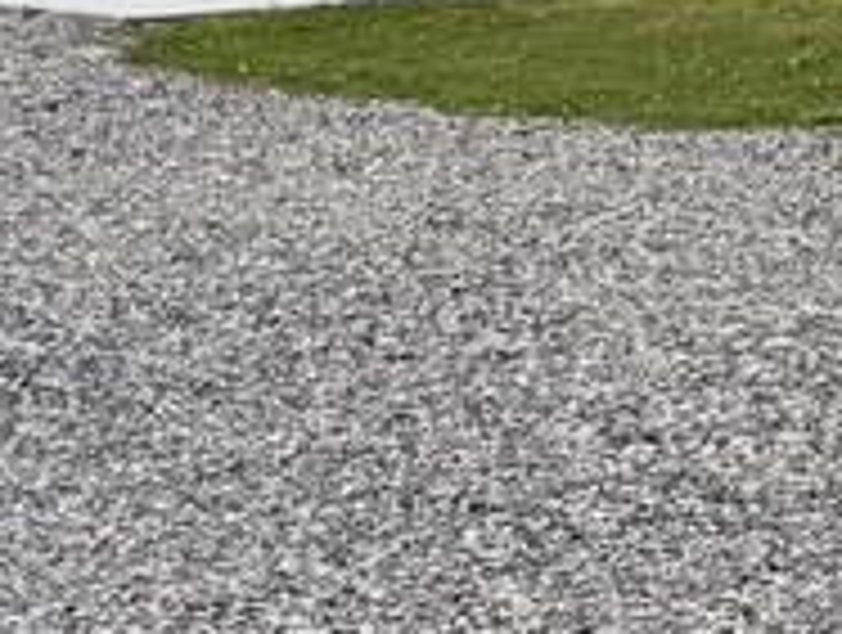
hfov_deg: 13.7
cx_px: 1425
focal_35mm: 131
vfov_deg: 10.5
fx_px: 3193
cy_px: -625
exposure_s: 1/7353
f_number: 1.78
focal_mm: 6.76
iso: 100
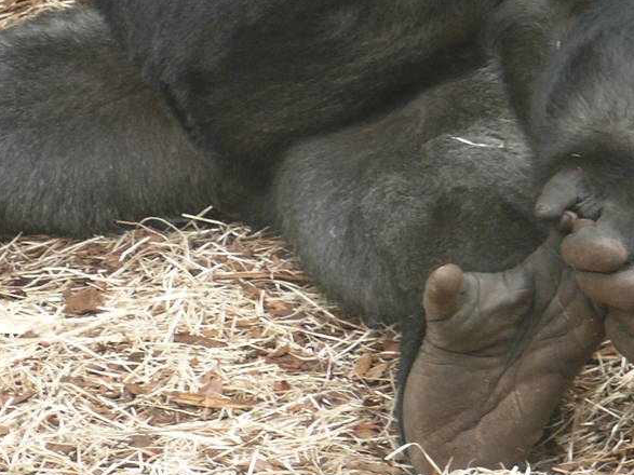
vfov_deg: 3.3
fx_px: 8240
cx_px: 204
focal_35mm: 450
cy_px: -117
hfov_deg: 4.4
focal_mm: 34.8
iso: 100
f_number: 3.6
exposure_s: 1/30
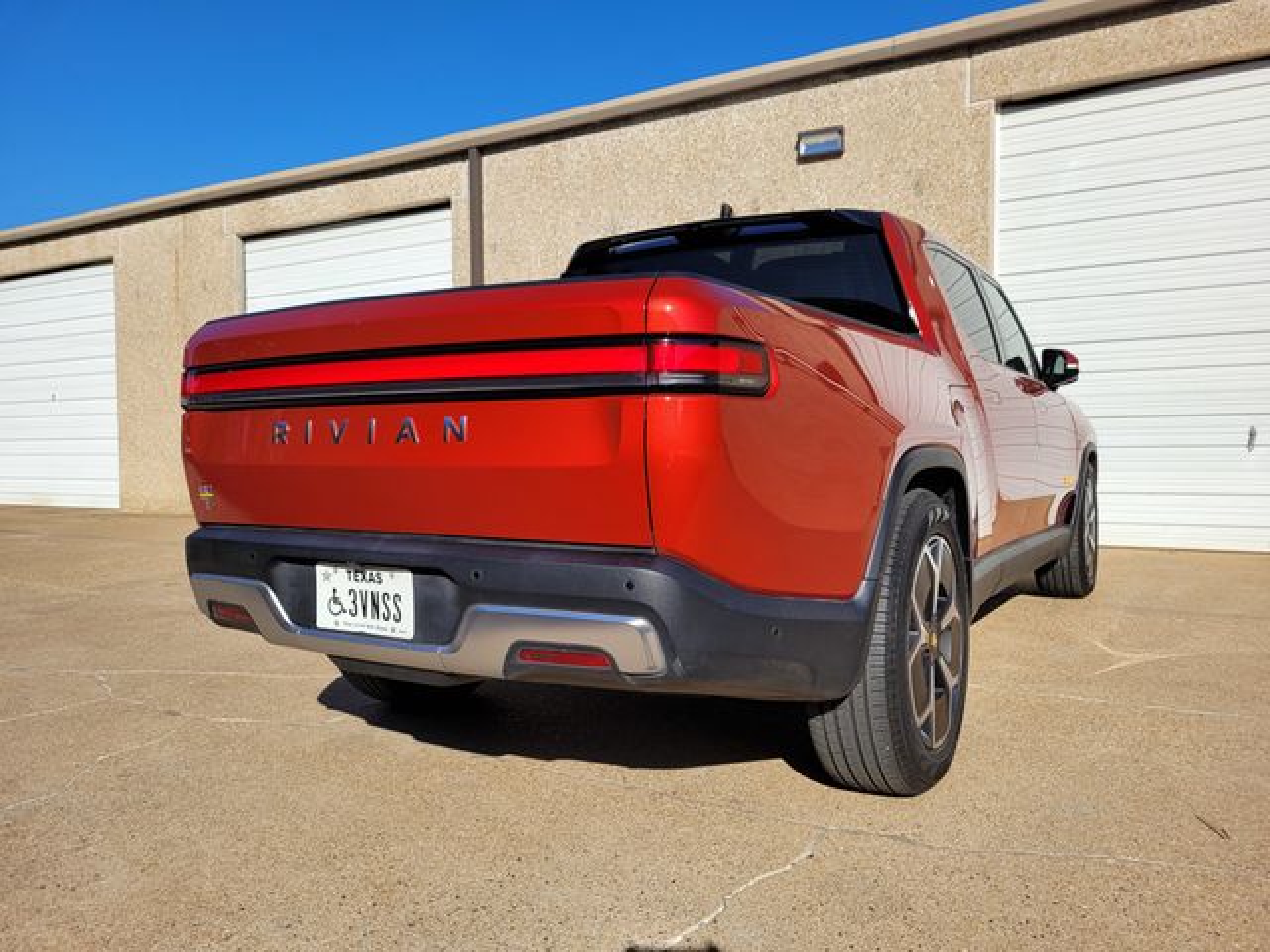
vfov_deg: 53.1
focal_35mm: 26
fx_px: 954
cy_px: 476
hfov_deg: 67.3
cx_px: 635
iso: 40
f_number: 1.8
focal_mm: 5.4
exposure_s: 1/2866
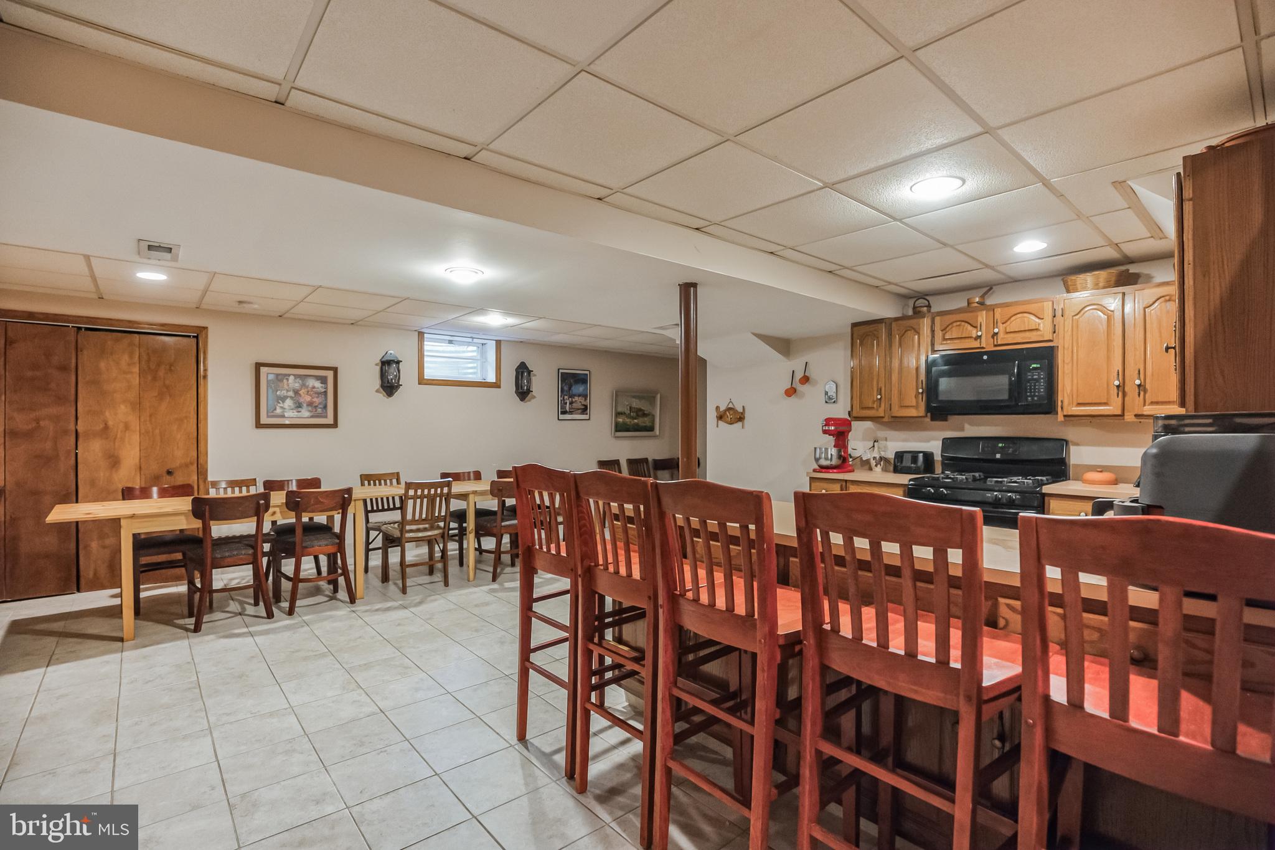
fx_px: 567
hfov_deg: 96.7
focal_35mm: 16
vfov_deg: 73.7
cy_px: 425
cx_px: 638
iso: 2000
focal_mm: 16
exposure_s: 1/60
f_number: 4
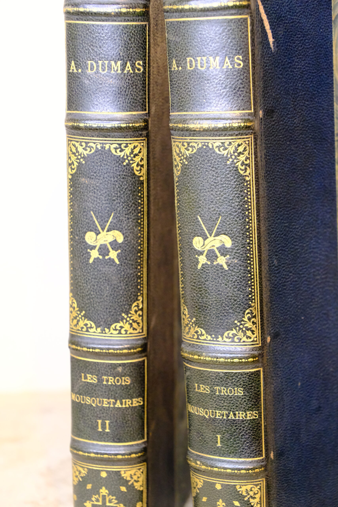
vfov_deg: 27.7
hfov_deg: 18.7
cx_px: 169
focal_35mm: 73
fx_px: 1028
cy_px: 254
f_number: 4.5
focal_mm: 48.6
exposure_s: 1/38
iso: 6400
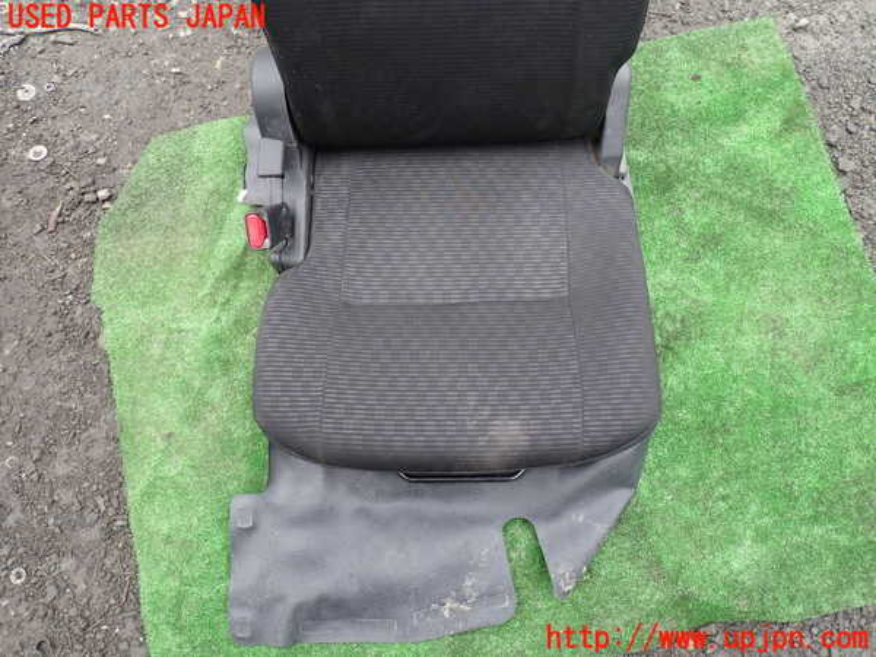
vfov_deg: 54.9
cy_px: 328
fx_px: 633
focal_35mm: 25
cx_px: 438
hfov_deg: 69.4
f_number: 2.8
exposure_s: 1/200
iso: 100
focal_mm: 4.5
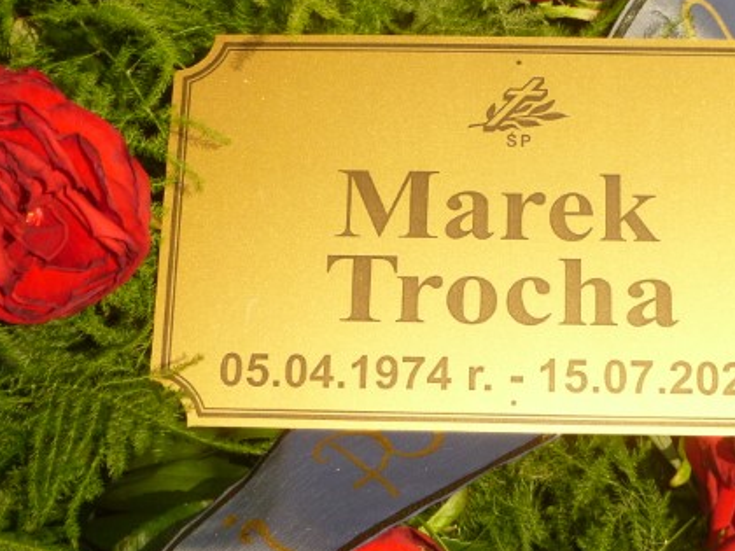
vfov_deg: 21.9
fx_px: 1423
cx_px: 466
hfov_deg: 28.8
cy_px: 268
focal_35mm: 67
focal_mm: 7.9
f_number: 11
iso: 200
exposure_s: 1/200
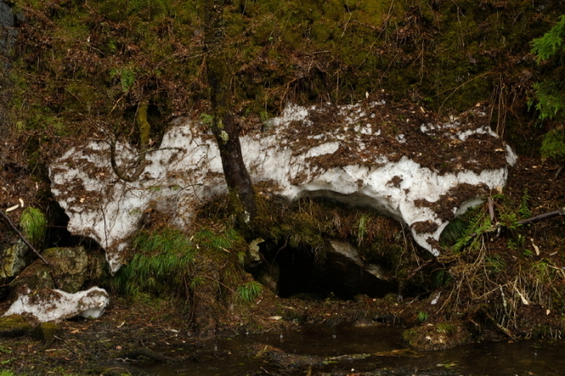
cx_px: 282
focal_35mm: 77
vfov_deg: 17.7
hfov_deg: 26.3
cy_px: 188
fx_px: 1208
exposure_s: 1/80
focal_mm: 51.6
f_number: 8
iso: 1000
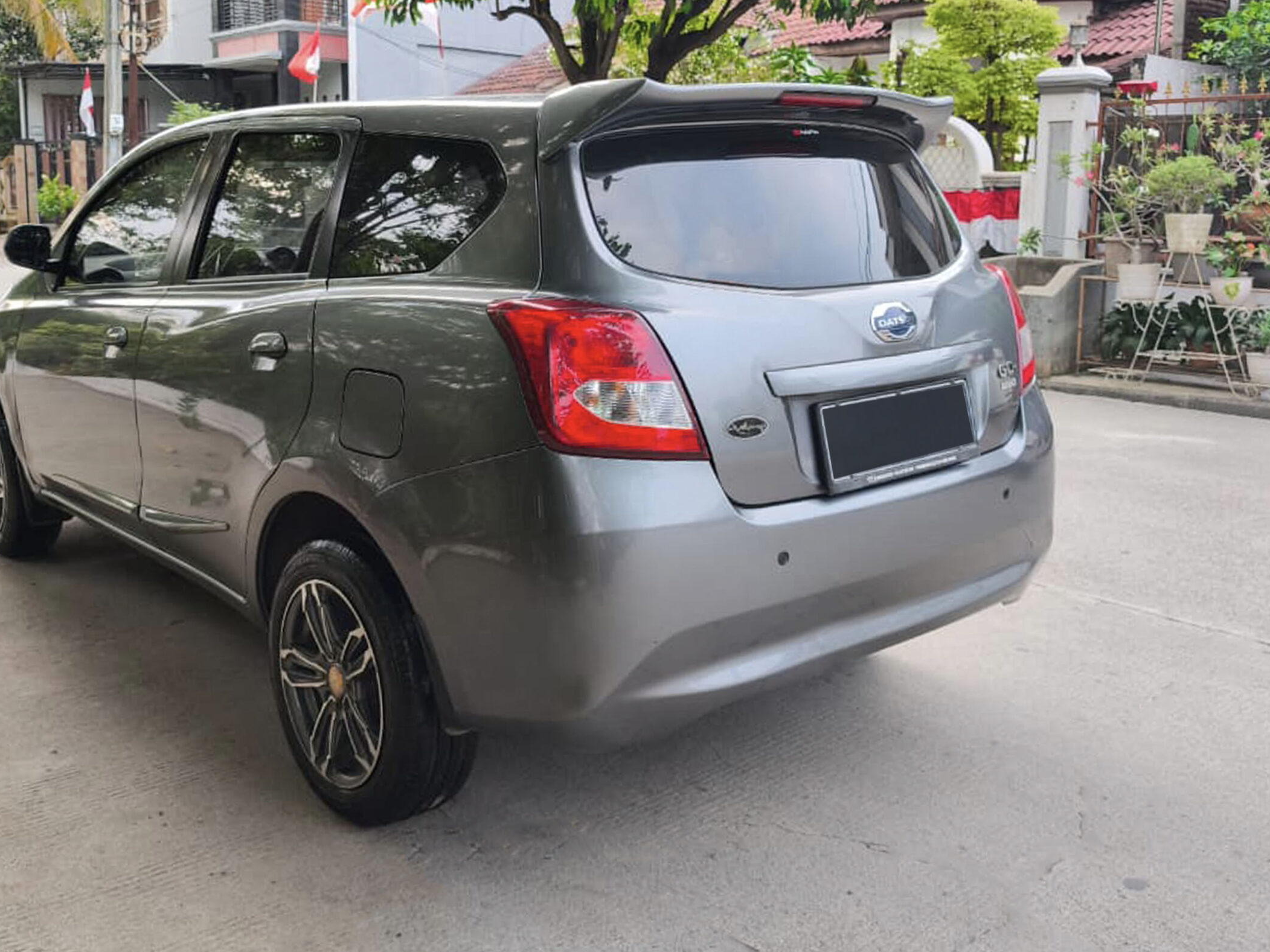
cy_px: 415
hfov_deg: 62.9
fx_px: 1027
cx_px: 515
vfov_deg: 49.6
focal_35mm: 28
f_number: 1.6
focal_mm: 6.57
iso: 50
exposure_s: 1/2663
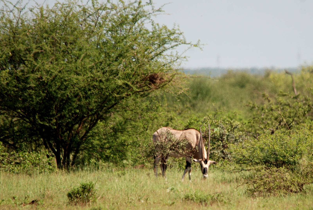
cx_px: 156
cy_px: 105
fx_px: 6528
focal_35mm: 750
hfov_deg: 2.7
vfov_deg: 1.8
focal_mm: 500
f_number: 6.3
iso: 200
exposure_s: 1/500
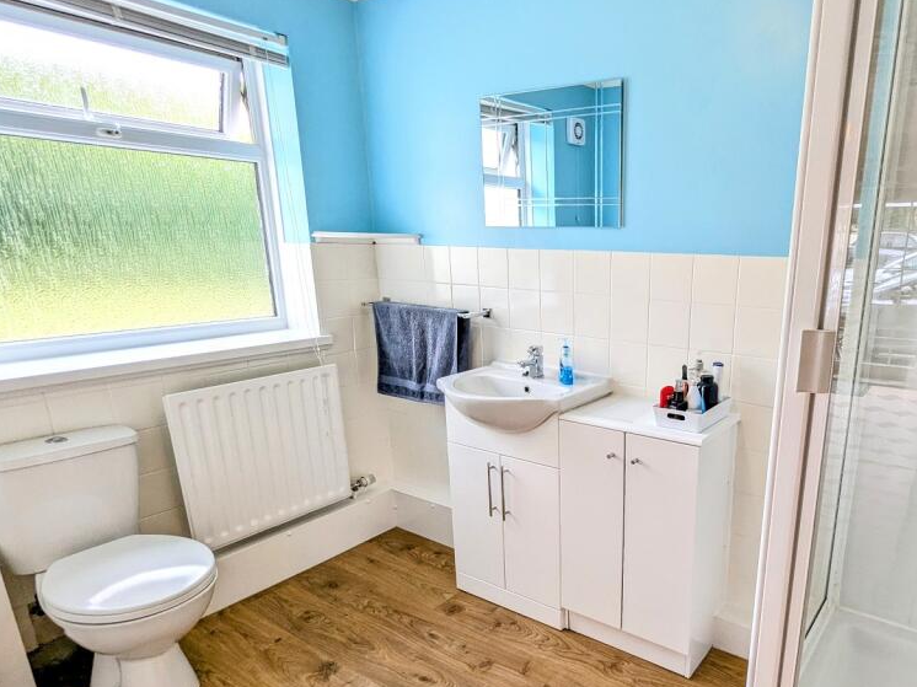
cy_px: 409
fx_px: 583
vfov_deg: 60.6
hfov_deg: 73.7
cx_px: 623
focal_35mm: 22
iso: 92
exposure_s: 1/90.1
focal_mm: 2.35
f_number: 2.2
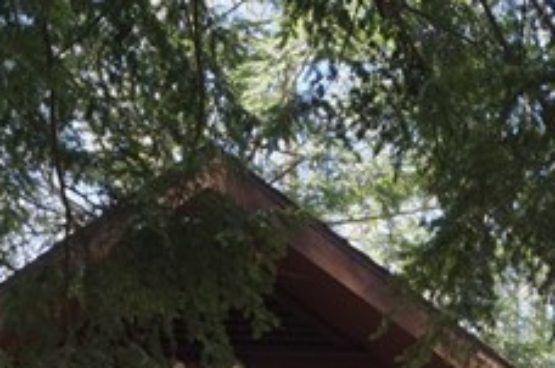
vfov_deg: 8.4
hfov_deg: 13.7
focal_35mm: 150
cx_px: 313
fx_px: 2314
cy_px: 857
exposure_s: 1/80
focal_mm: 21
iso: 100
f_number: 6.3
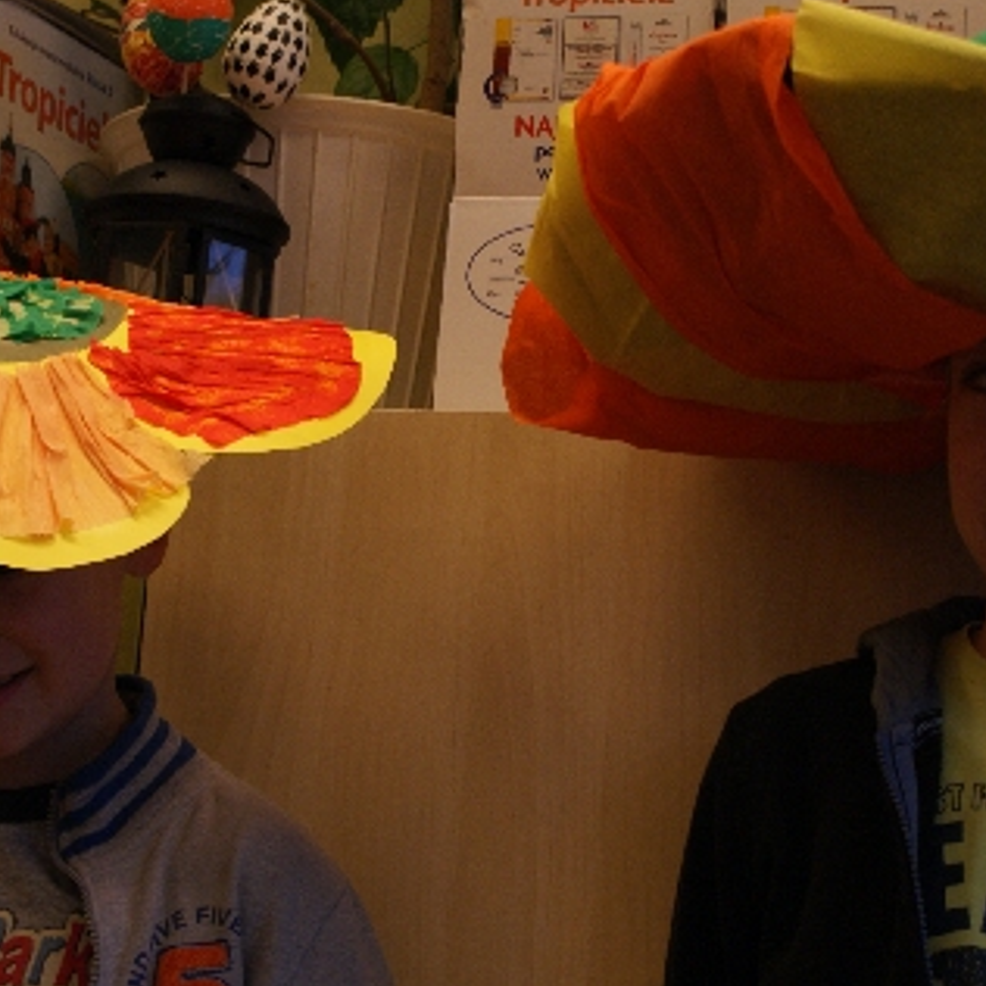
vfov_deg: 17.9
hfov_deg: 17.9
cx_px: 559
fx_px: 3126
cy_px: 465
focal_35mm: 97
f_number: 5.6
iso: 400
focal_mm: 40
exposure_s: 1/60
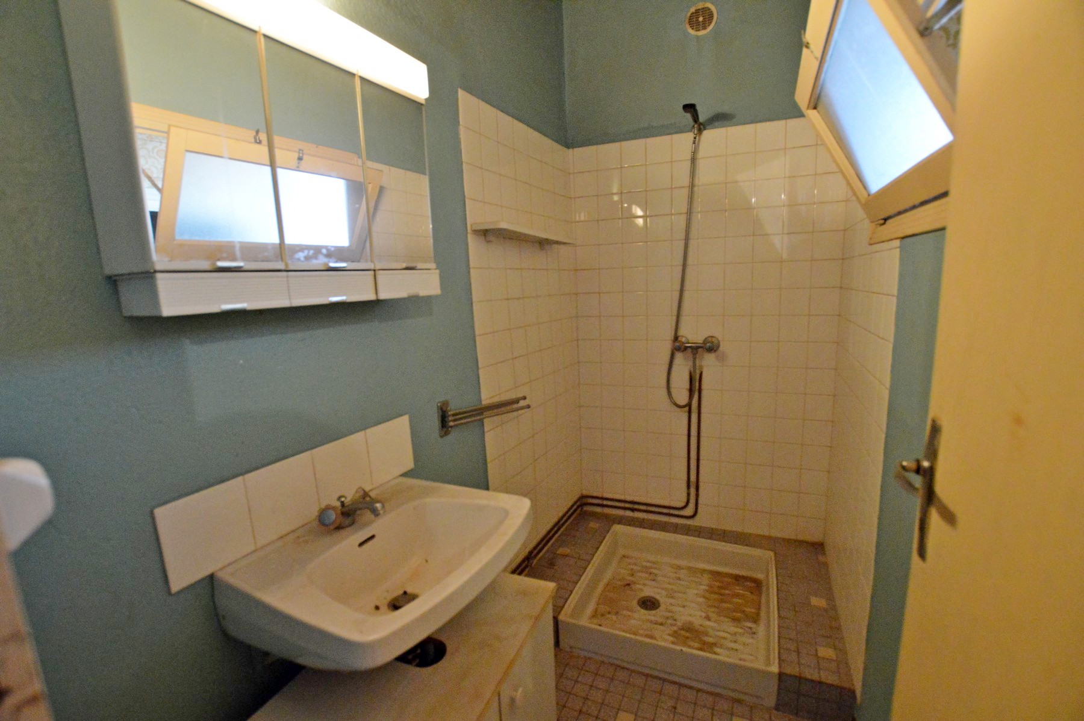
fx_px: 451
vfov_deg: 77.2
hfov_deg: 100.4
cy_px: 360
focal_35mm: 15
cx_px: 542
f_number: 3.5
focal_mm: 10
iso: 3200
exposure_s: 1/50
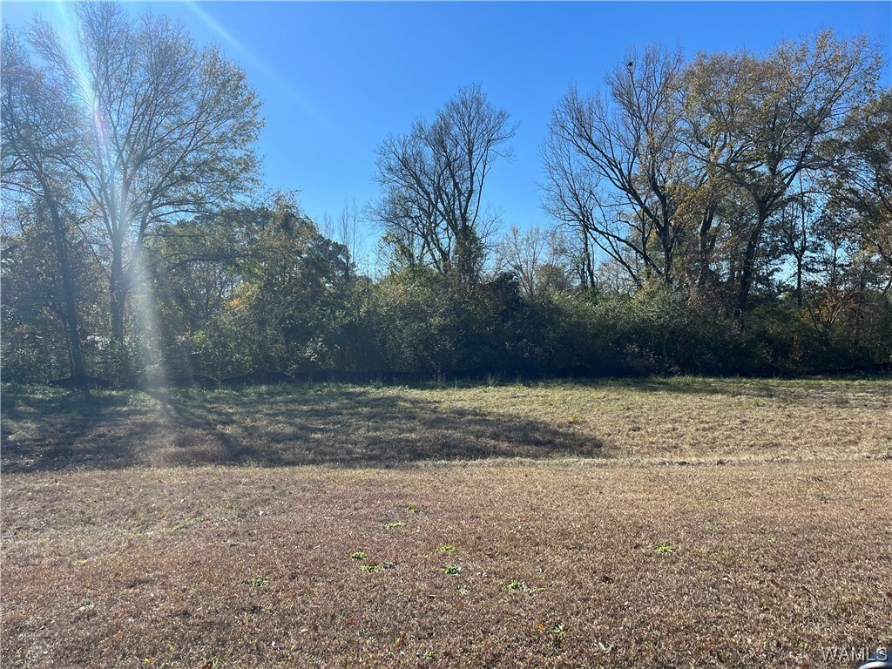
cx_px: 446
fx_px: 670
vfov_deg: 53.1
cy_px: 334
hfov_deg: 67.3
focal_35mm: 26
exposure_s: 1/2899
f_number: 1.6
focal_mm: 5.1
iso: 50
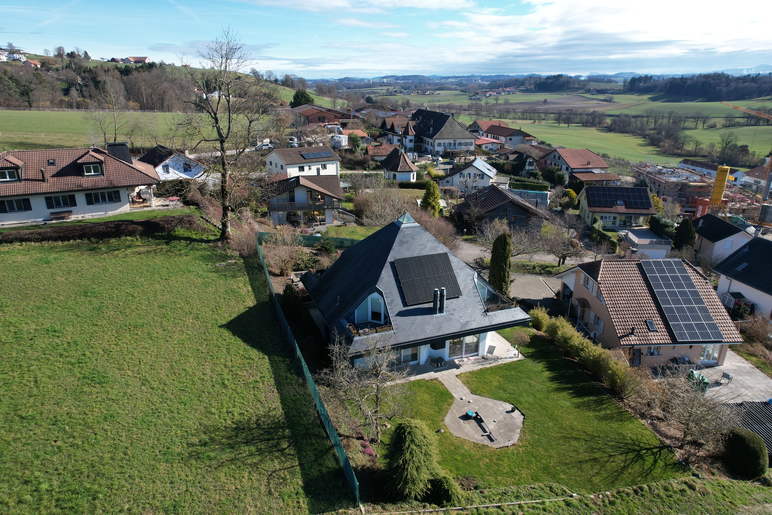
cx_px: 386
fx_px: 472
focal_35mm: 22
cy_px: 258
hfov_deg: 78.6
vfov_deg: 57.2
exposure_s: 1/1250
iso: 100
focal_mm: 8.38
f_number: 2.8
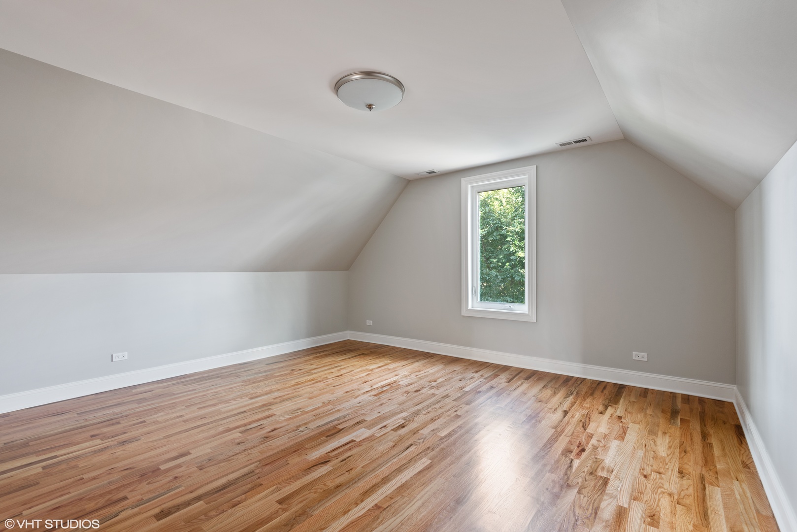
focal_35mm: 16
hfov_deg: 96.7
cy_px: 266
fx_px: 354
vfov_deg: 73.8
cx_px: 398
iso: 200
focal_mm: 16
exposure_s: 1/1.25
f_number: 9
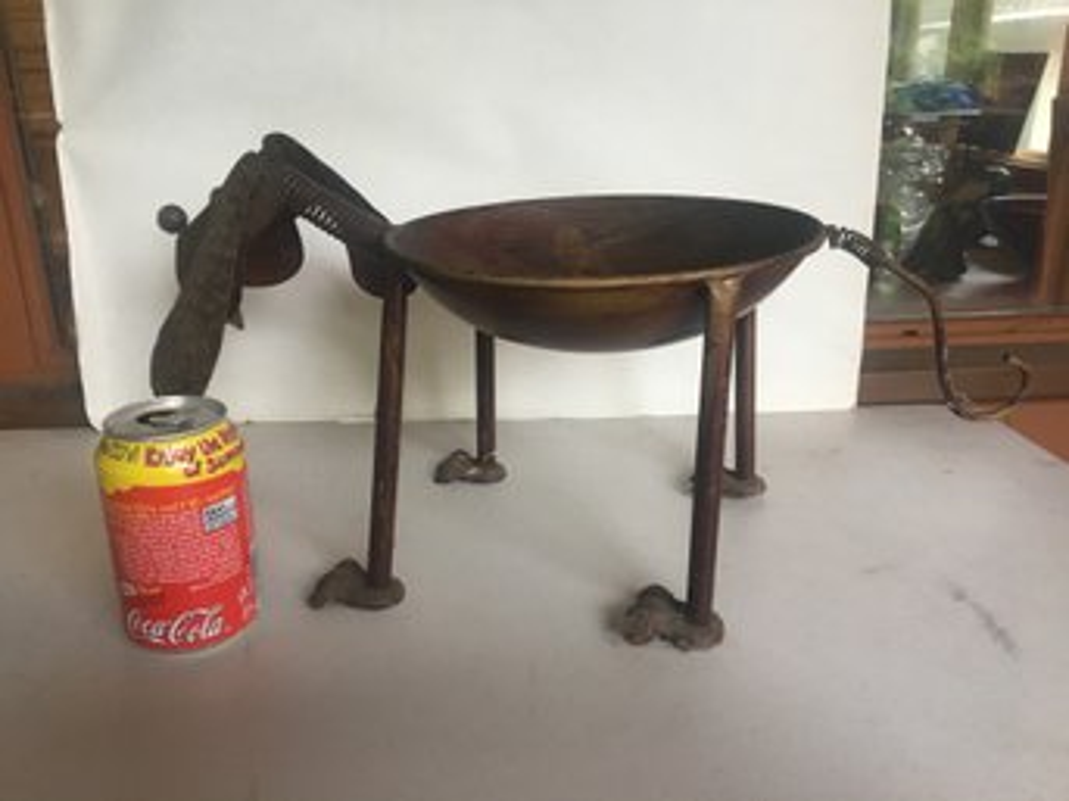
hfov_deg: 61.7
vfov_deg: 48.2
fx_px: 895
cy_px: 400
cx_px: 534
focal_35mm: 29
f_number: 2.2
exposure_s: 1/30
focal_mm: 4.15
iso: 64
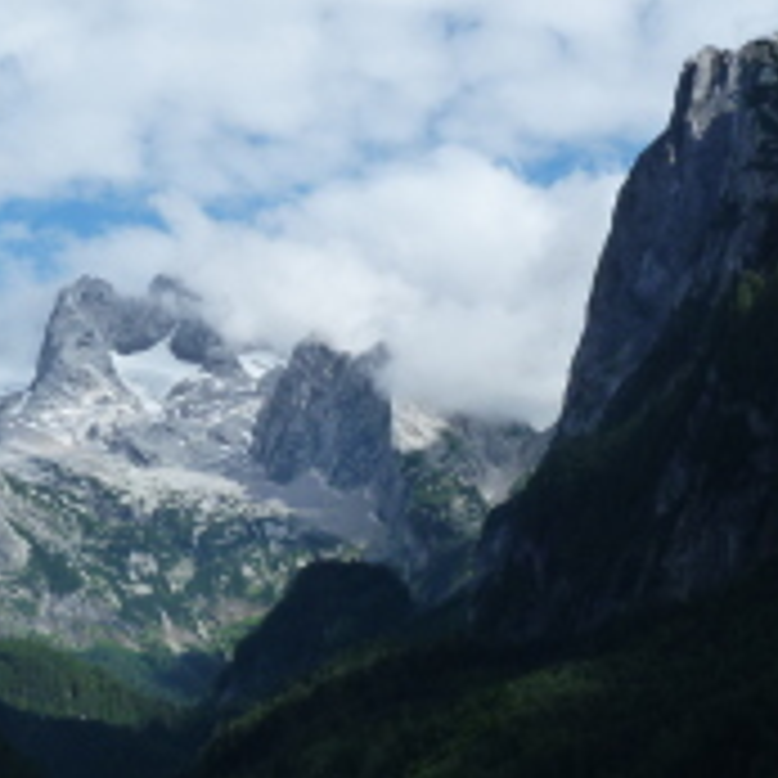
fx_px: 2873
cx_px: 198
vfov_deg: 15.4
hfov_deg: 15.4
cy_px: 481
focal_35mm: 113
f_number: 5.6
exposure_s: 1/400
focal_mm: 8.3
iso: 125
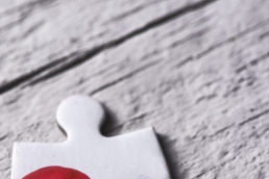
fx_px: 1823
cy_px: 199
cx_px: 4
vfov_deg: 5.6
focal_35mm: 244
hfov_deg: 8.4
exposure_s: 1/125
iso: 64
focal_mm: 105
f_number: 9
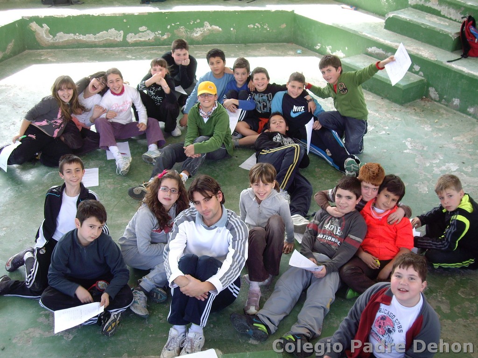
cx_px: 239
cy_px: 179
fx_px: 649
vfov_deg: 30.9
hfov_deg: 40.4
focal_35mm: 47
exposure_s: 1/80
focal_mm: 7.6
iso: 100
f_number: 3
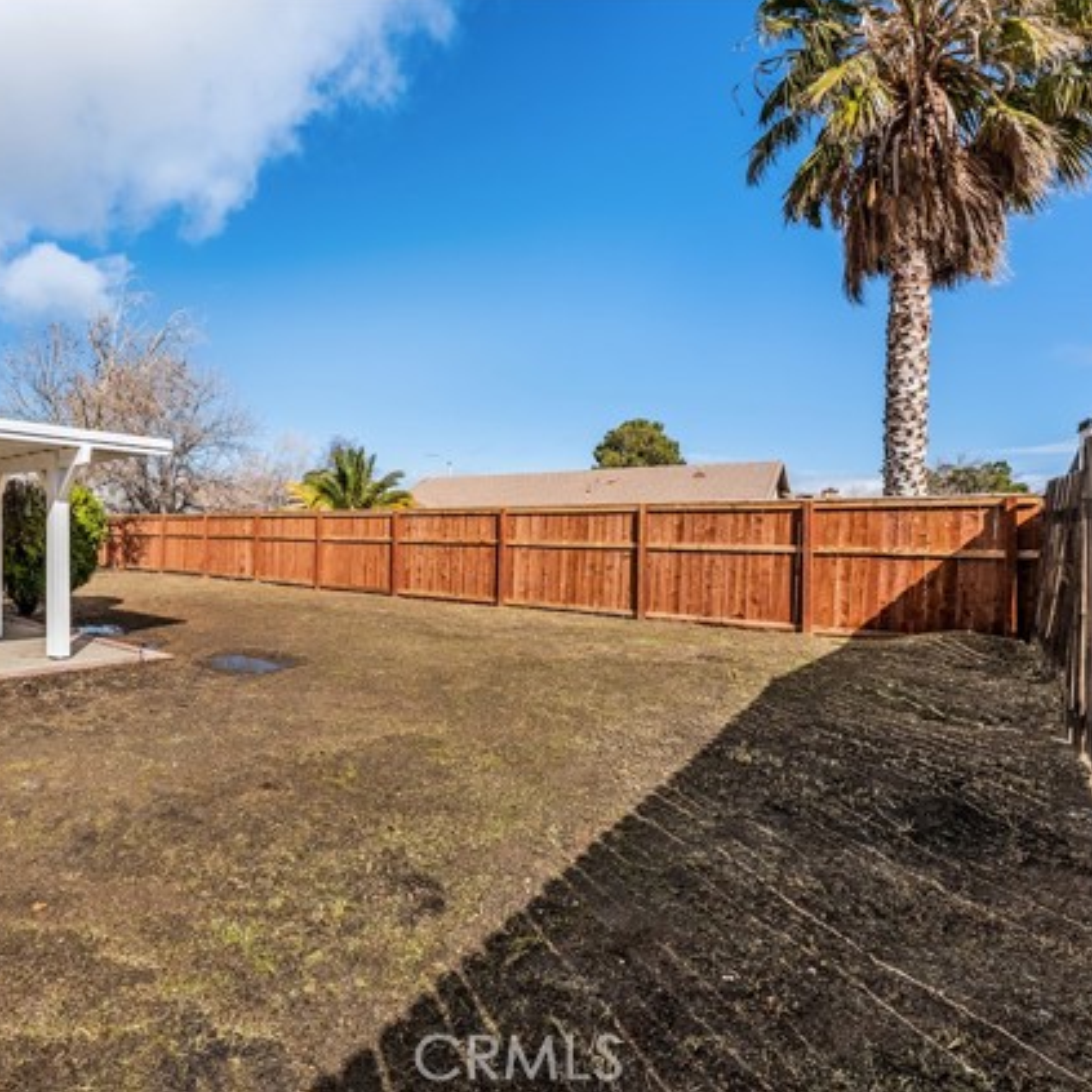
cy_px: 543
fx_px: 642
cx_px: 294
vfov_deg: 80.7
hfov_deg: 75.8
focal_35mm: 18
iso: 320
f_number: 7.1
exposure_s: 1/1250
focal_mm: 14
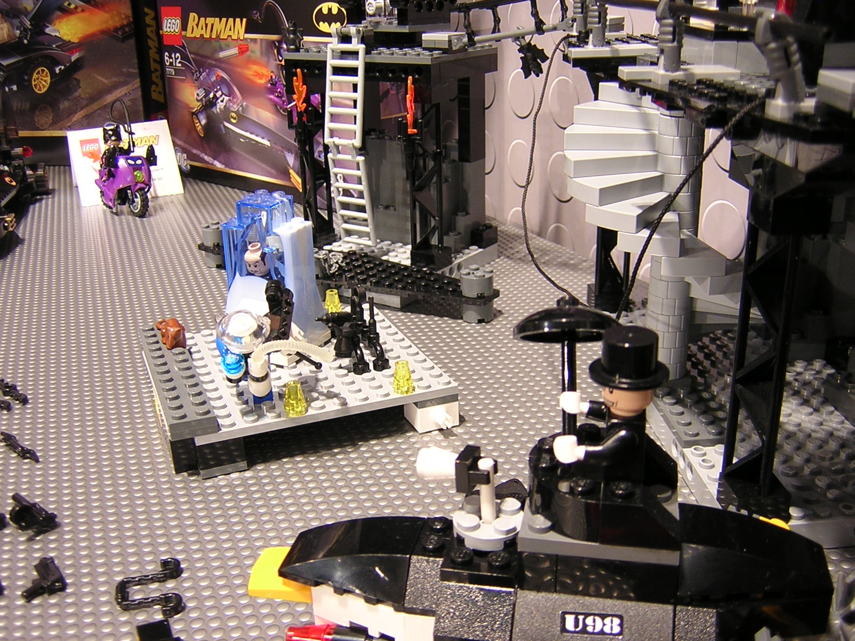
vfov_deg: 39.7
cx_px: 428
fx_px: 889
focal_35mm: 36
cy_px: 320
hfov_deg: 51.4
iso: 119
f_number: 2.6
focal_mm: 4.7
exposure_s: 1/3.4
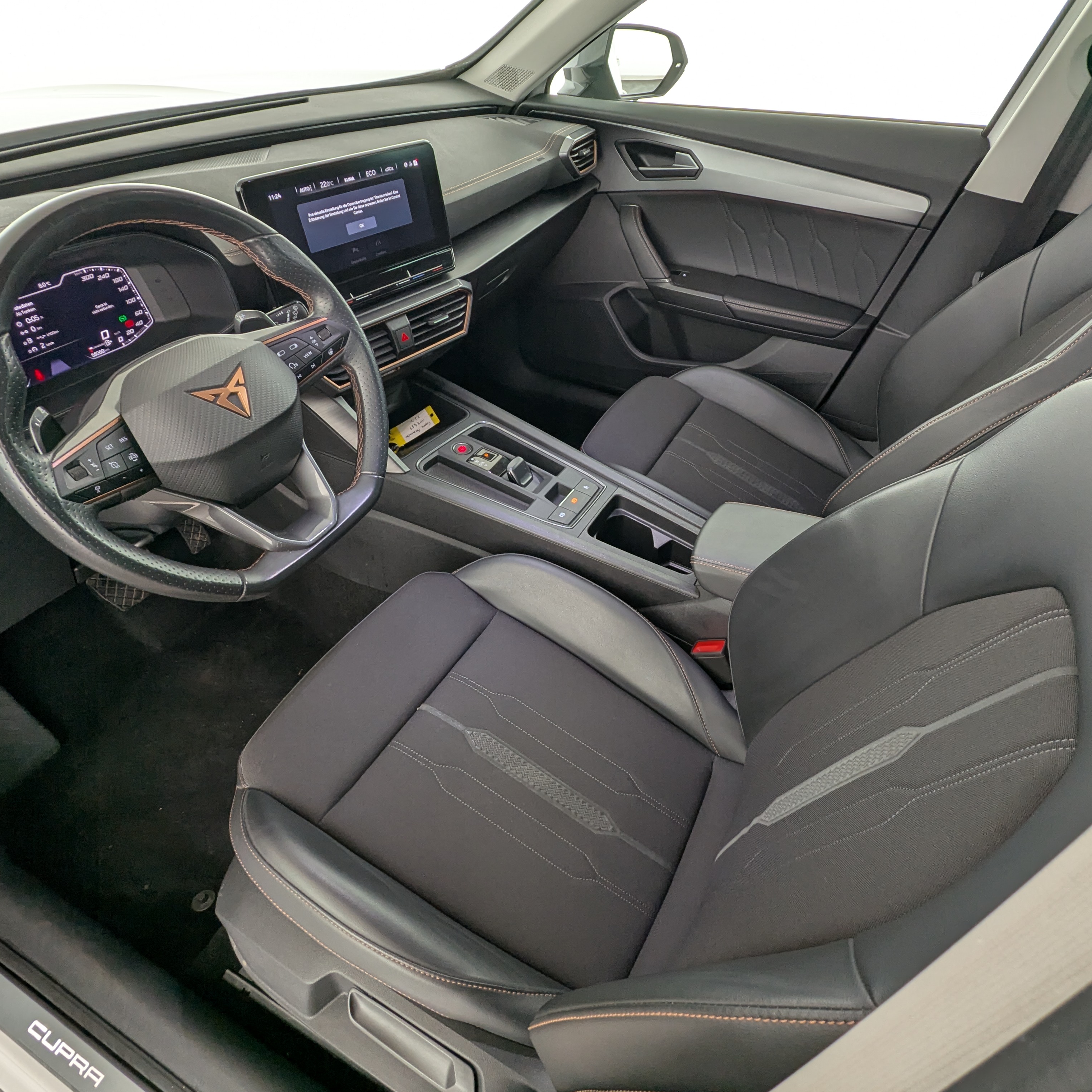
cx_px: 599
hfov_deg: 77.5
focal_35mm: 19
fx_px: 678
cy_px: 543
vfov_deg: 77.7
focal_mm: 2.35
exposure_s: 1/37.3
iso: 79
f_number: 2.2
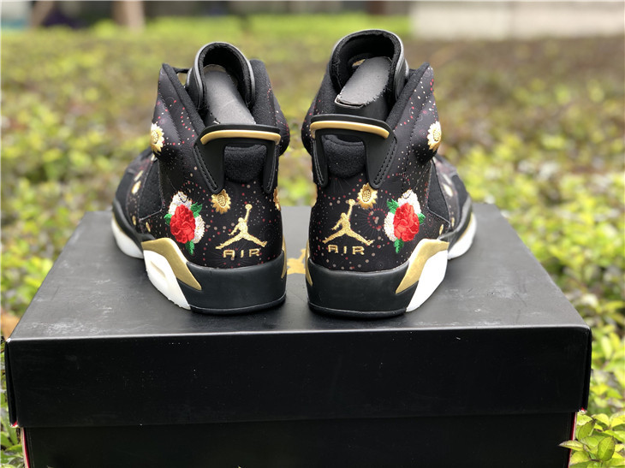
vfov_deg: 28.0
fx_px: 939
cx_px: 312
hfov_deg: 36.8
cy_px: 234
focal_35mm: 52
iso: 40
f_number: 2.4
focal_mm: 6
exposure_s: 1/100
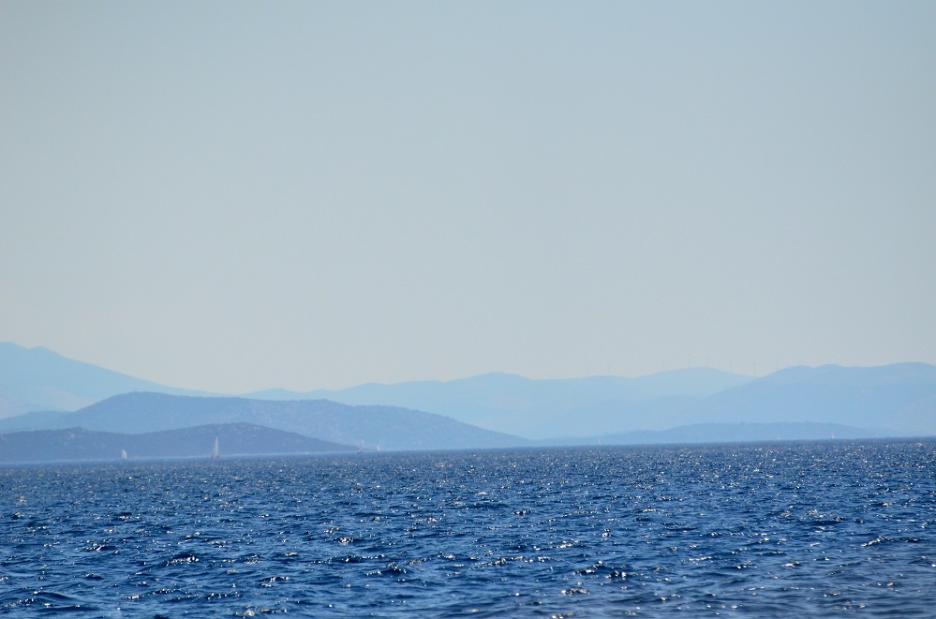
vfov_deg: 3.8
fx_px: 9338
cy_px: 310
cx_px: 468
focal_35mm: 360
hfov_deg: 5.7
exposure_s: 1/8000
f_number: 5.6
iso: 1000
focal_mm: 240
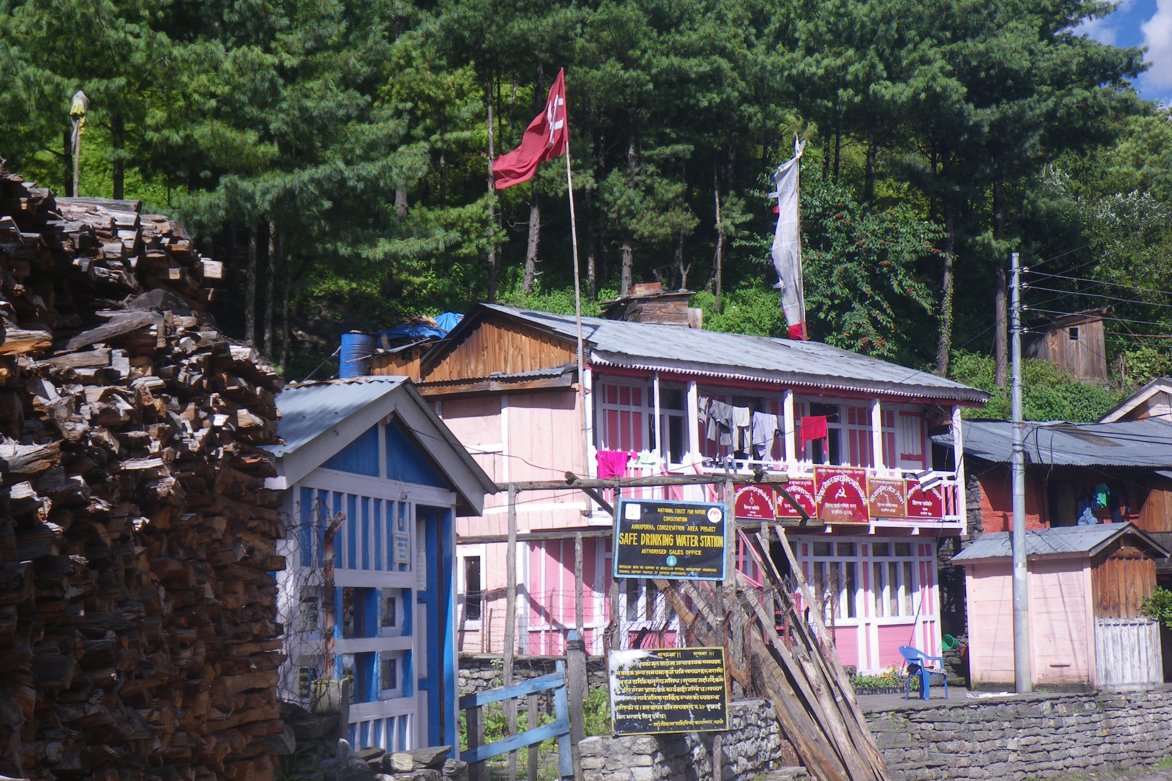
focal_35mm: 54
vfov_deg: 25.1
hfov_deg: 36.9
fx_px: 1758
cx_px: 593
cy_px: 379
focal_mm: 9.1
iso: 50
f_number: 5.3
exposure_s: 1/200
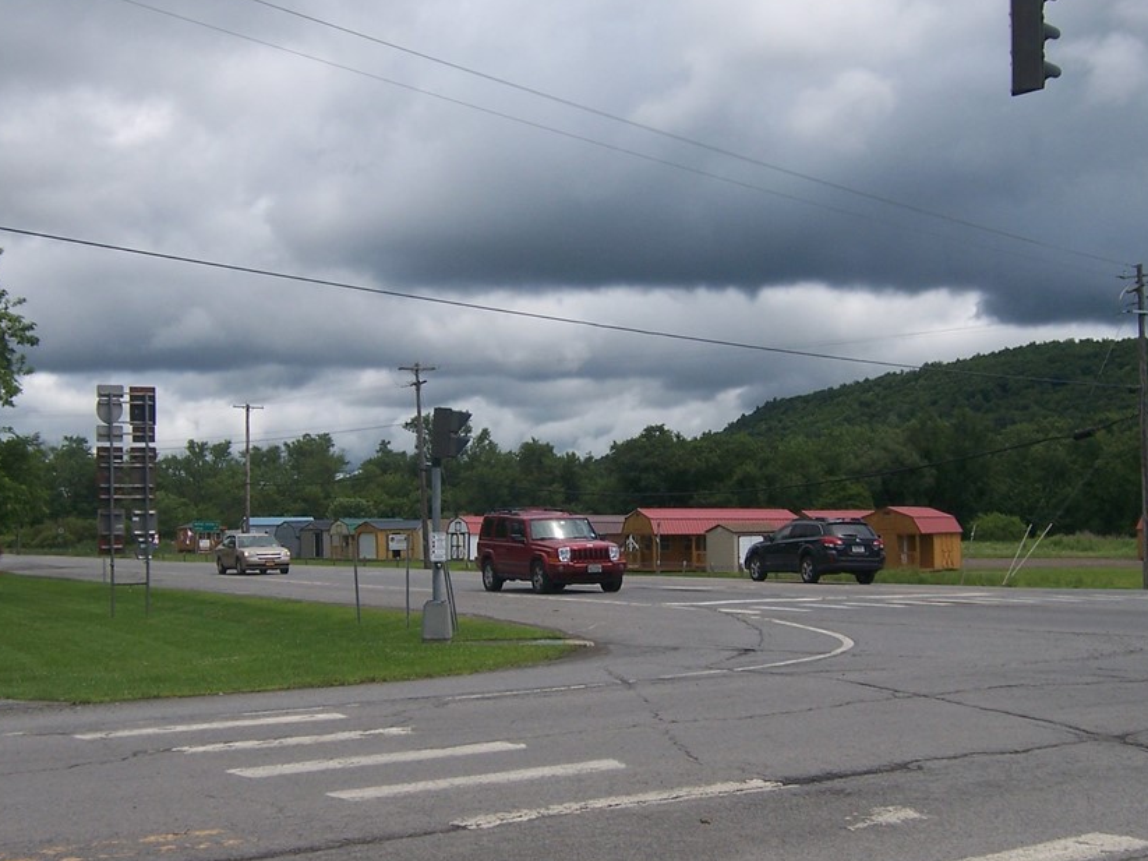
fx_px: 2023
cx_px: 540
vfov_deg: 24.0
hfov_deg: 31.7
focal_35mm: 61
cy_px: 451
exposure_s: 1/1000
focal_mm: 8.2
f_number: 4.8
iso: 80
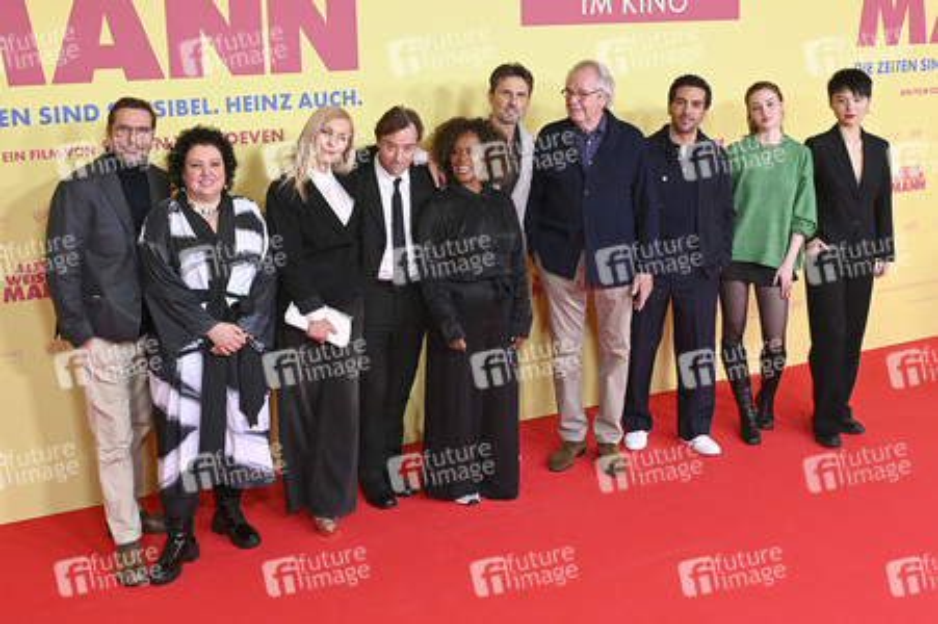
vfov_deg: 36.8
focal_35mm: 36
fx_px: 937
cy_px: 312
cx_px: 469
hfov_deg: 53.2
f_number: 5.6
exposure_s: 1/160
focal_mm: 36
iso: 500
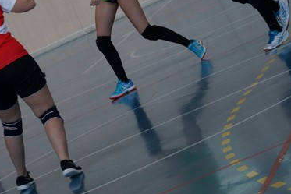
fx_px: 1901
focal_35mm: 235
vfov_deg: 5.8
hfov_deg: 8.7
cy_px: 5
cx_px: -10
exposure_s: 1/250
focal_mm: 73
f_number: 4.5
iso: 1000
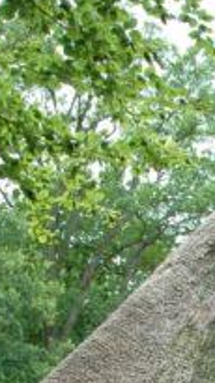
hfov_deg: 10.7
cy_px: 445
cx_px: 396
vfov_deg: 19.2
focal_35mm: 106
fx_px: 1077
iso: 100
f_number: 5
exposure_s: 1/100
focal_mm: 18
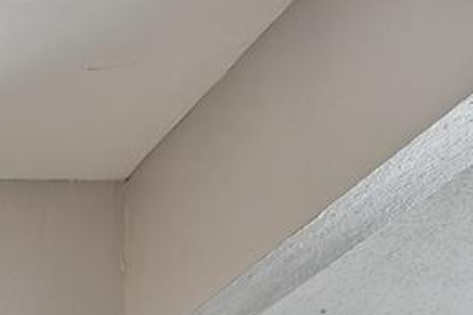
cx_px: -495
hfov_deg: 17.3
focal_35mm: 81
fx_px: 1064
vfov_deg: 12.0
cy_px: 846
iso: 100
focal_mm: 10
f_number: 7.1
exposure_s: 1/25
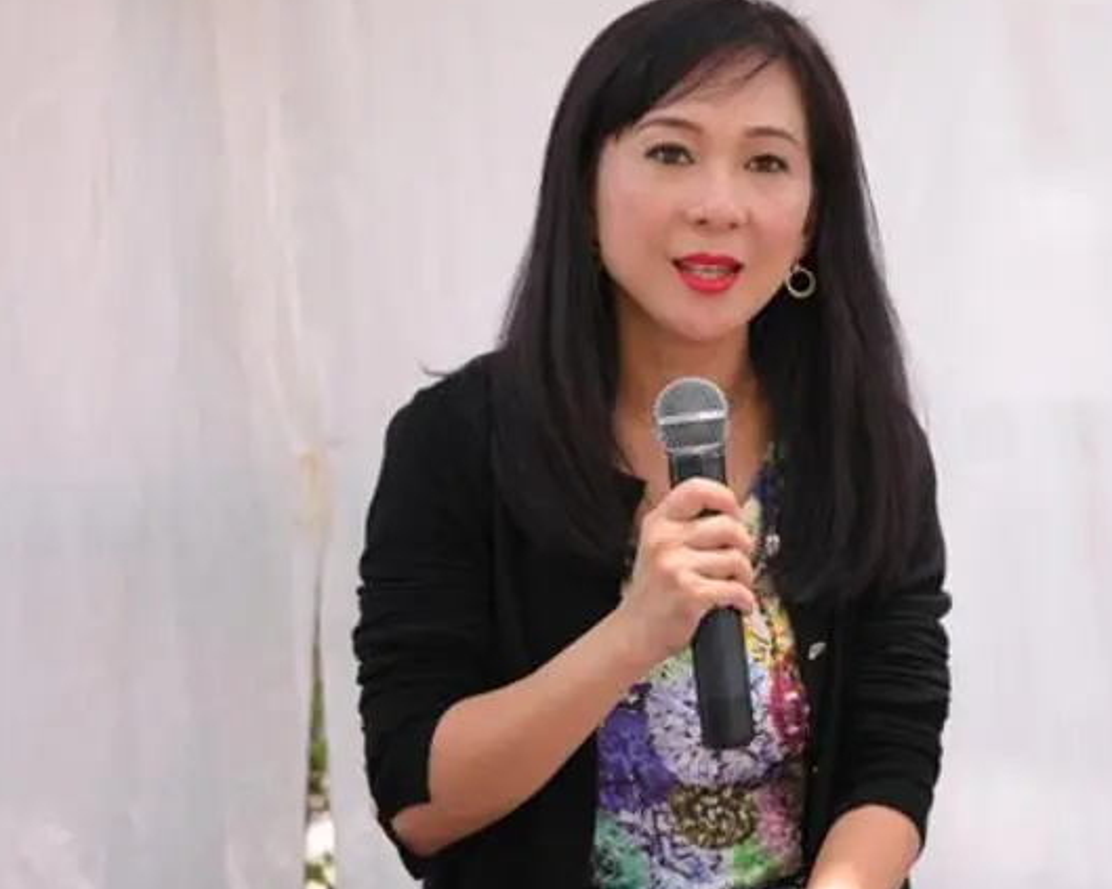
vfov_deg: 6.0
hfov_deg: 7.5
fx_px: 8424
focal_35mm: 256
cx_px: 780
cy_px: 399
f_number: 2.8
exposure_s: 1/200
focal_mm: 185
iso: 250
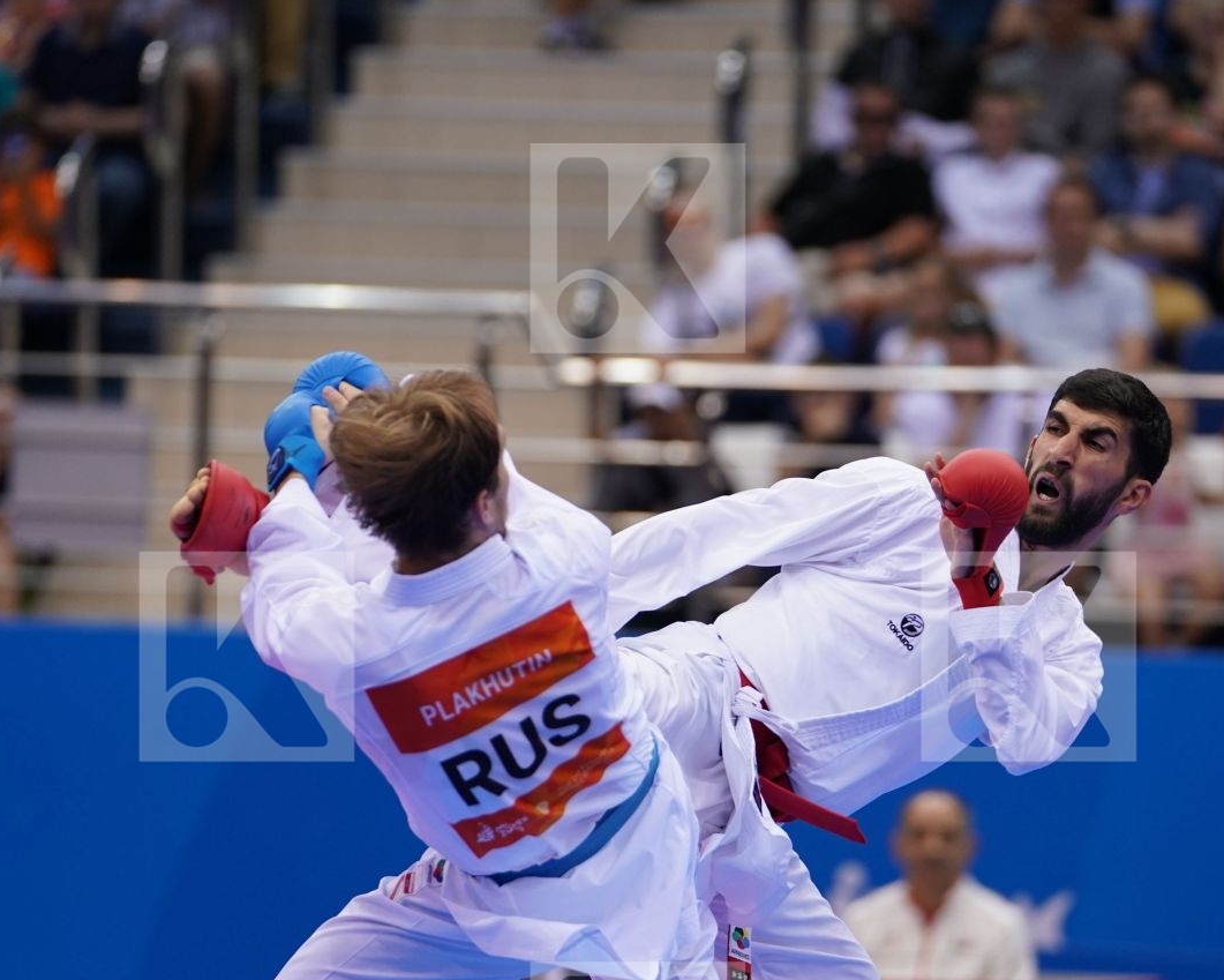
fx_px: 10615
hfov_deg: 6.6
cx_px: 638
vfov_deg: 5.3
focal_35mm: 293
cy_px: 657
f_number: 2.8
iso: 1000
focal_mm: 184
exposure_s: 1/1000
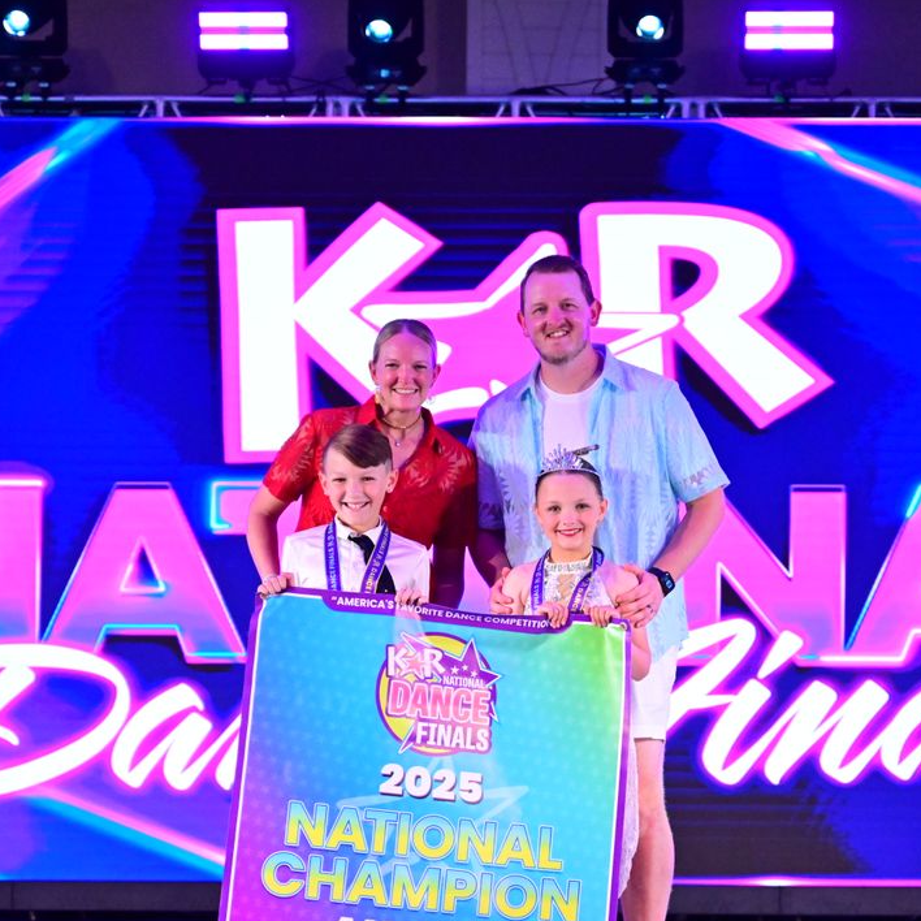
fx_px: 3793
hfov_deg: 13.8
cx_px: 497
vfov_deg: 13.8
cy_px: 645
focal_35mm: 126
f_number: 3.2
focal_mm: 70
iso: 4000
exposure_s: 1/1000
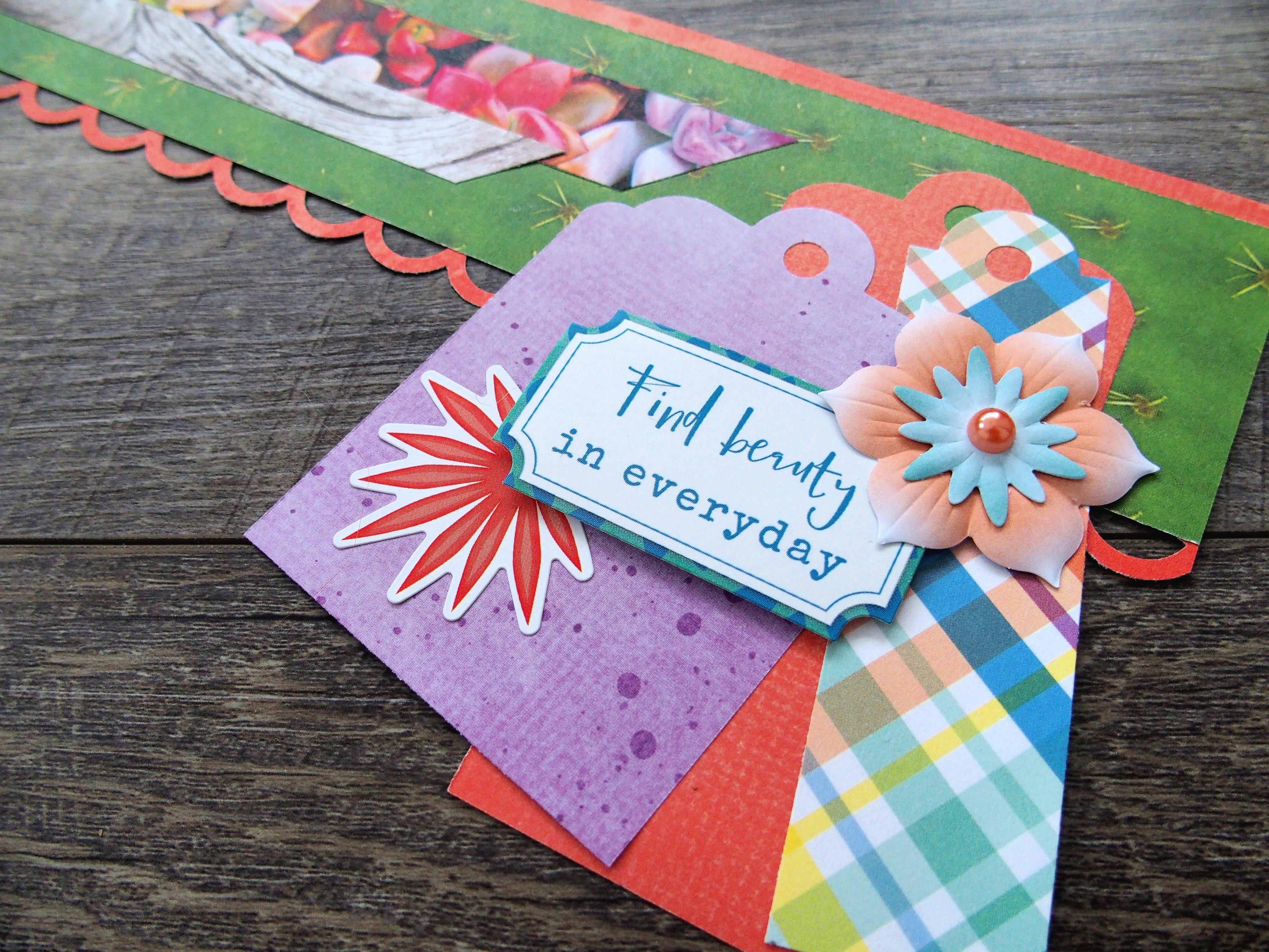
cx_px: 634
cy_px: 476
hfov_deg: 63.4
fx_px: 1026
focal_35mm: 28
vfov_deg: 49.7
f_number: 2.8
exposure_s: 1/40
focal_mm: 6
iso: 200
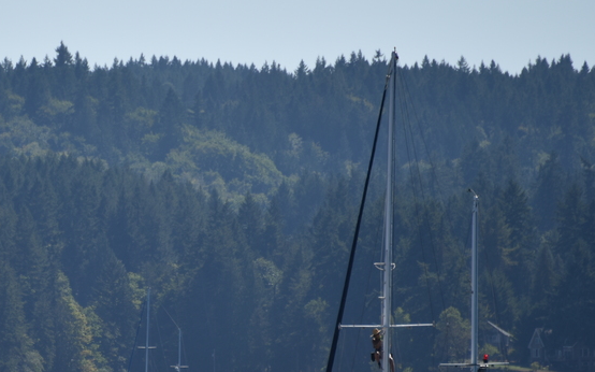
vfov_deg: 1.9
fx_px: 11462
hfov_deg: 3.0
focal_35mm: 707
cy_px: 294
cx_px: 113
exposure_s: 1/640
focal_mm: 300
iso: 100
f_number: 6.3
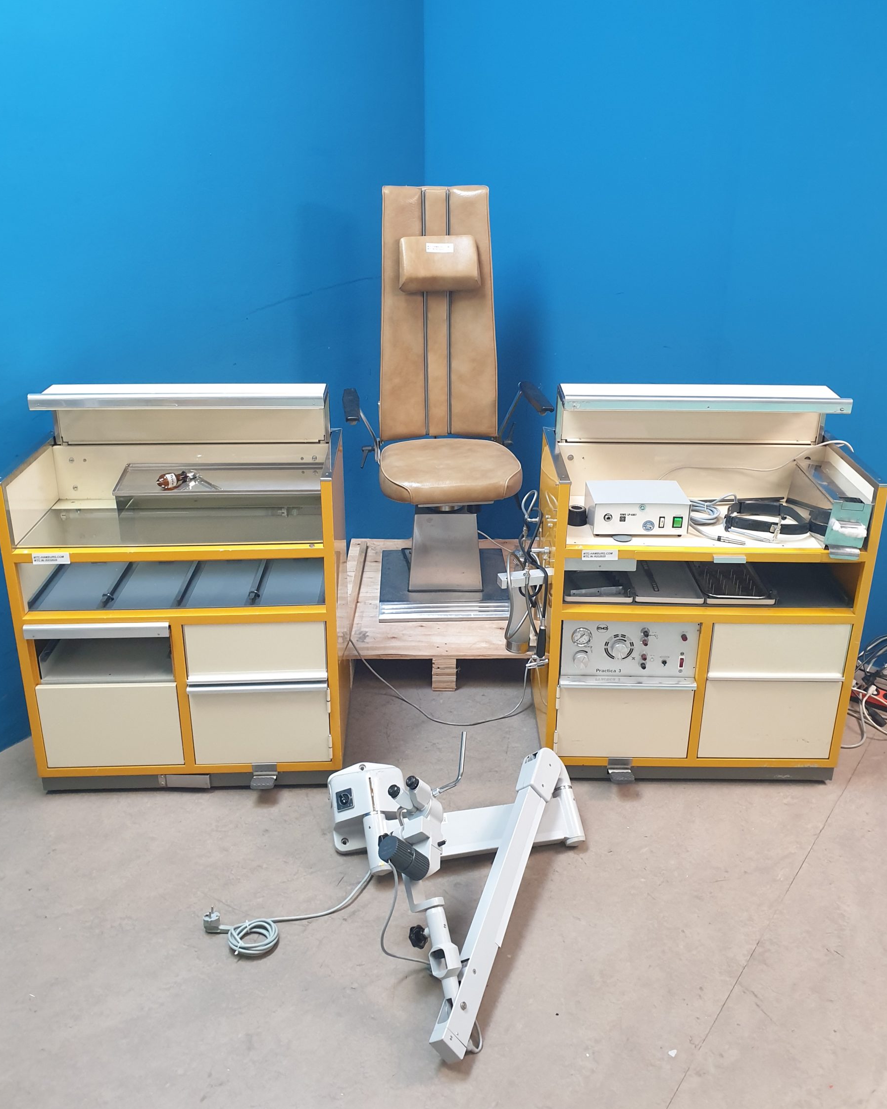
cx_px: 447
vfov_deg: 60.2
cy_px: 480
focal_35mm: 29
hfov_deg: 50.0
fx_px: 952
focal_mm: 4.3
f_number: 2.4
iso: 250
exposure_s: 1/33
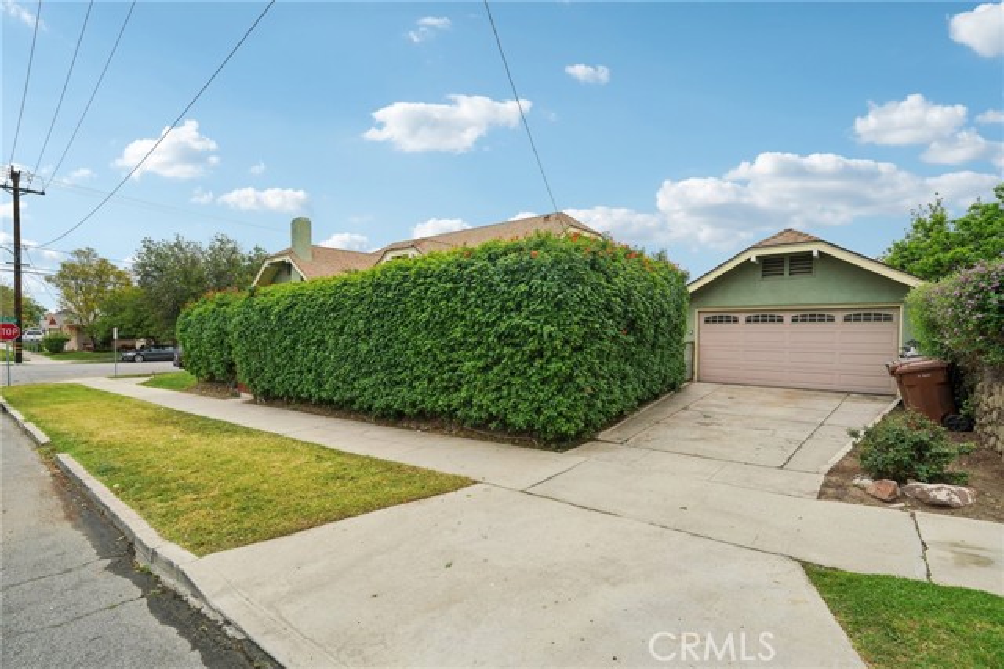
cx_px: 502
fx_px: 446
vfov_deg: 73.7
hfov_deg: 96.8
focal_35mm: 16
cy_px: 334
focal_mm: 16
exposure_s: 1/100
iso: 100
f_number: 7.1
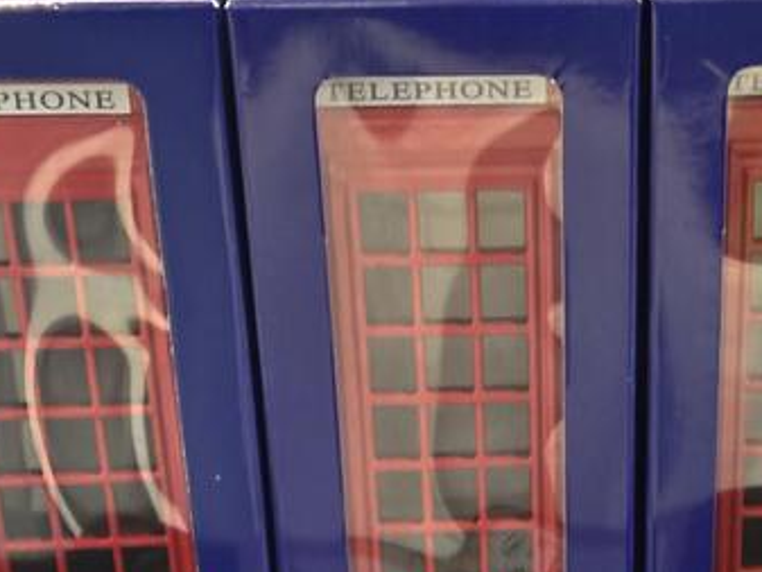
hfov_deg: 17.9
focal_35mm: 108
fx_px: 2378
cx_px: 687
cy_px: 435
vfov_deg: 13.7
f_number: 1.6
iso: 400
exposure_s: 1/20
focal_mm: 5.96
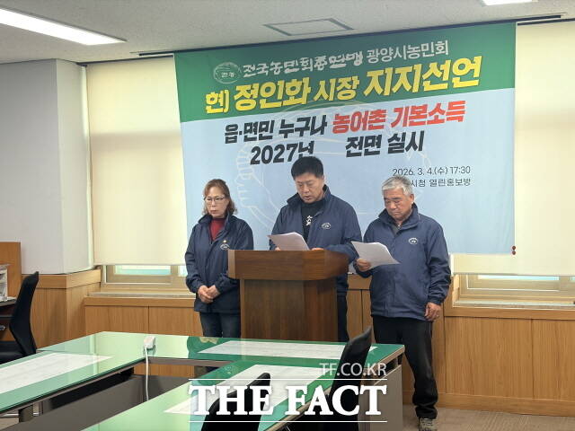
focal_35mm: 52
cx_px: 288
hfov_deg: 36.8
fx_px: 864
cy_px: 216
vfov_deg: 28.0
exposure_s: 1/60
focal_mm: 5.96
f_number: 1.6
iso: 100
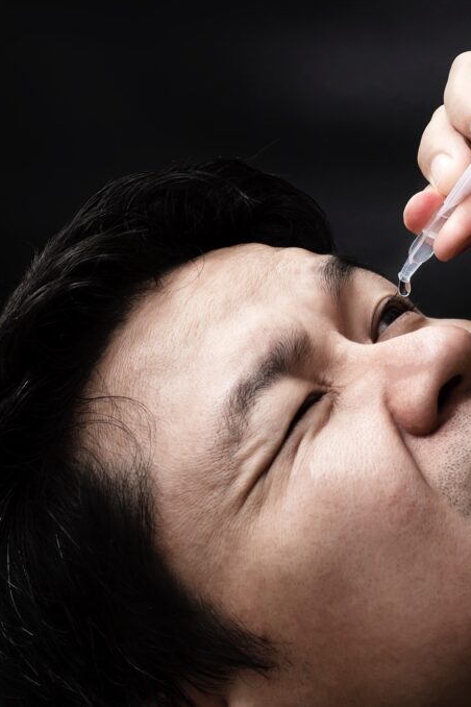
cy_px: 352
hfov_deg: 17.2
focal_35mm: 77
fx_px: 1511
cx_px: 514
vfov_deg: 26.3
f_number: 8
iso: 200
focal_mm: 25
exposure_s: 1/160
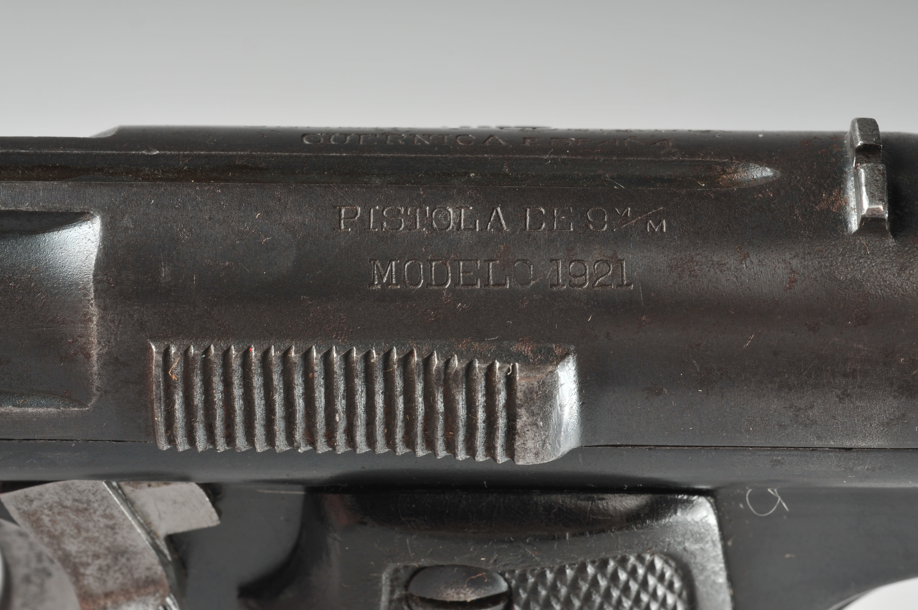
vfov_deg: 15.2
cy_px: 305
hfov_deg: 22.6
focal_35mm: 90
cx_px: 459
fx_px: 2292
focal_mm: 60
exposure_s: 1/250
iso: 100
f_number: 18
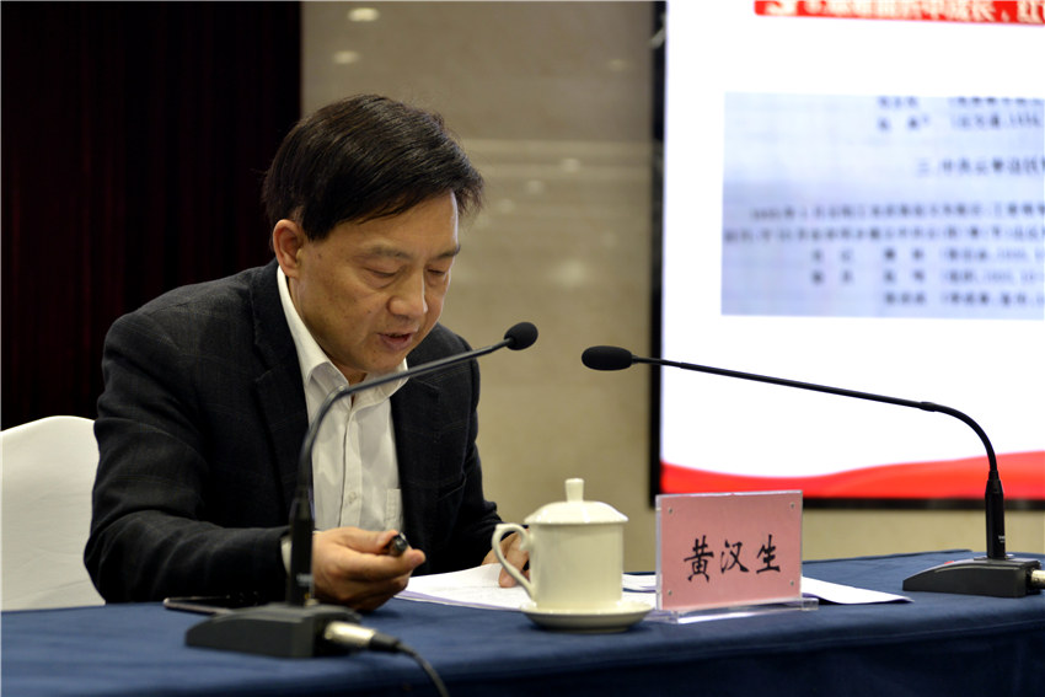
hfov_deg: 28.8
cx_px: 522
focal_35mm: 70
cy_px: 348
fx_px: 2032
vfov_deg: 19.5
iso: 800
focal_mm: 70
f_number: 4
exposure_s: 1/100
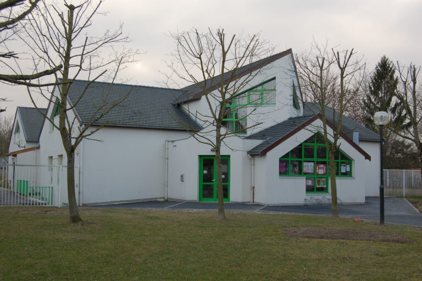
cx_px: 211
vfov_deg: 31.9
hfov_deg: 46.4
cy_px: 140
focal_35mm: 42
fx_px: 492
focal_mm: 28
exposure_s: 1/160
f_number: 6.3
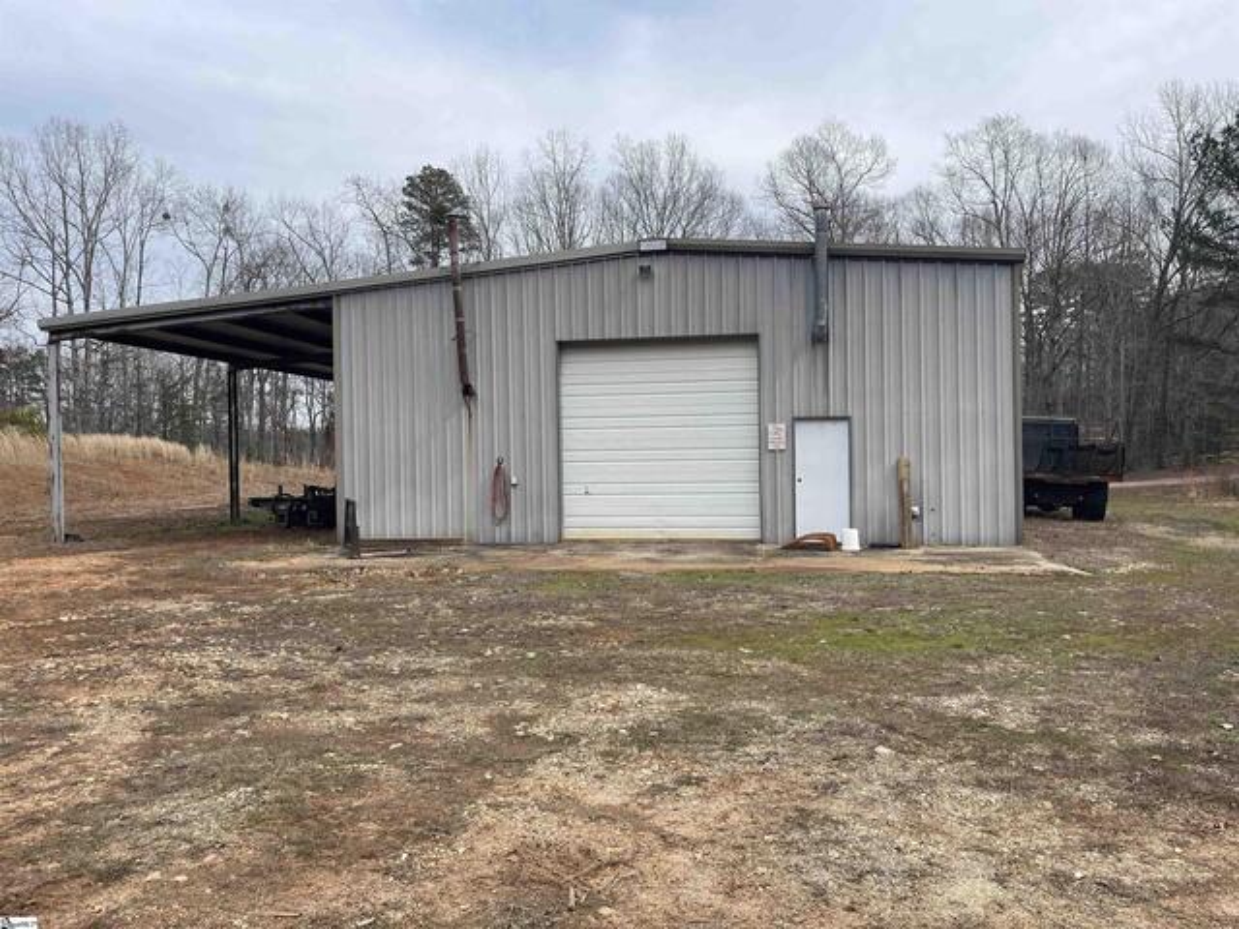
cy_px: 464
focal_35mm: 25
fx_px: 895
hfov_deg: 69.4
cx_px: 620
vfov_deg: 54.9
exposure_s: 1/2203
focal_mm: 5.1
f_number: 1.6
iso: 32
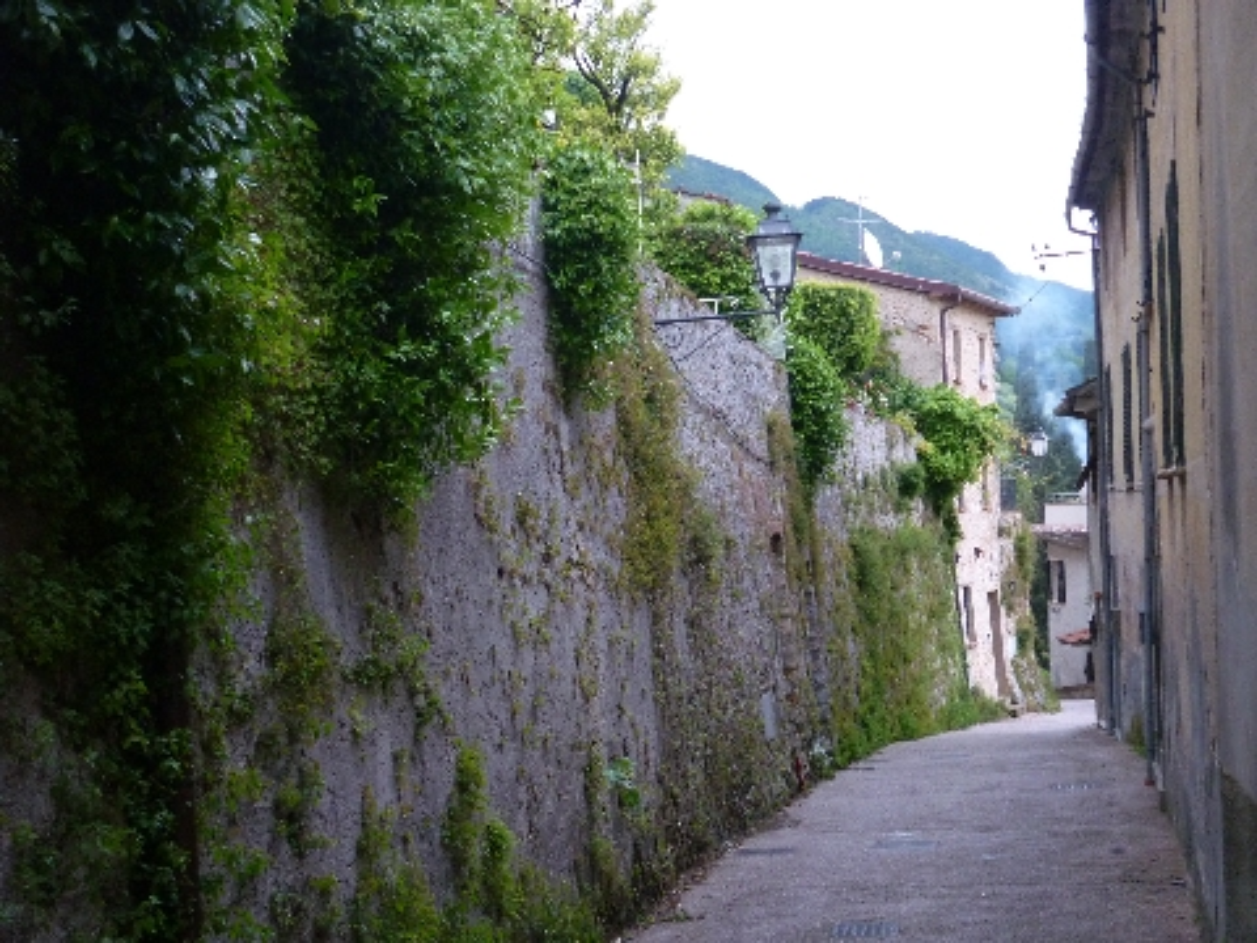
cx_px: 628
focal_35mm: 56
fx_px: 2034
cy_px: 472
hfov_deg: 34.3
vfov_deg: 26.1
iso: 320
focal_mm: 9.2
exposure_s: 1/40
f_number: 3.4
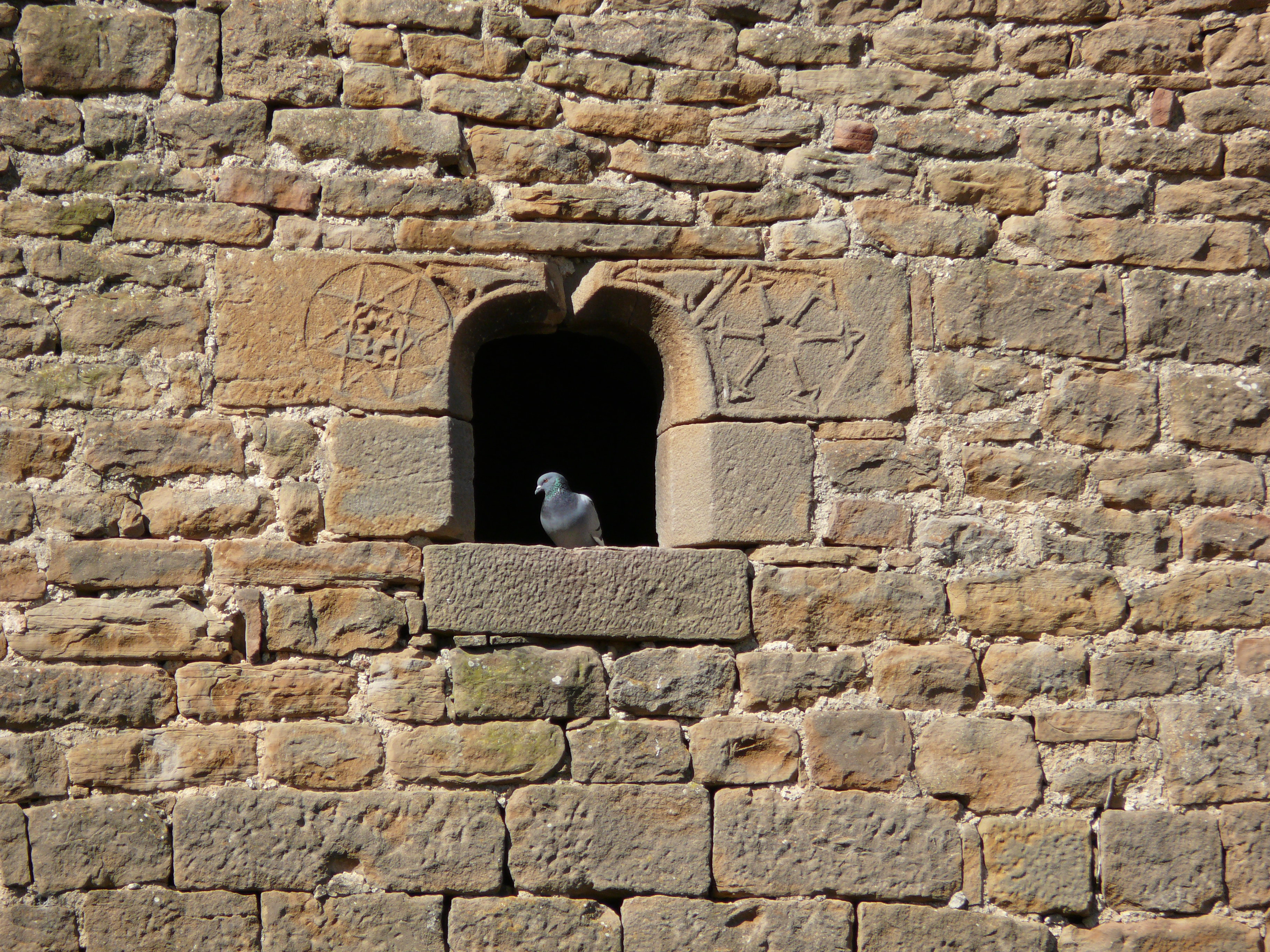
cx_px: 635
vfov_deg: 3.5
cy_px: 476
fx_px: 15409
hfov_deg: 4.7
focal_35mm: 420
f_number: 4.5
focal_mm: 88.8
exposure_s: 1/1000
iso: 100
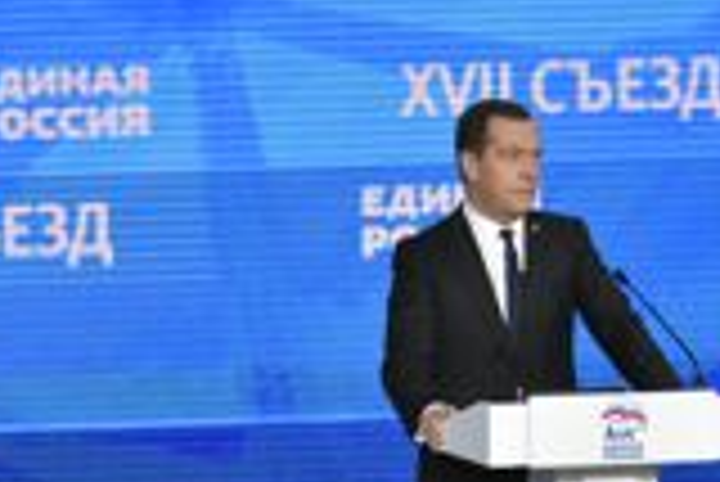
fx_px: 19757
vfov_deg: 1.4
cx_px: 540
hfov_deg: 2.1
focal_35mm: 987
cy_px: 349
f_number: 7.1
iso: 4000
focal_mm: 400
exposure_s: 1/200
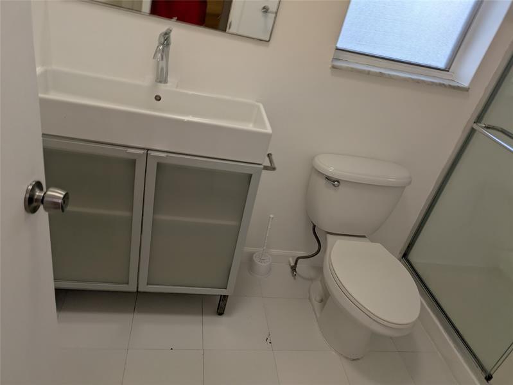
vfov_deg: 54.9
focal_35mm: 25
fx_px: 371
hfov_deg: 69.4
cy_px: 192
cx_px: 256
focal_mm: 5.43
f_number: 1.89
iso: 54
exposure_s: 1/120
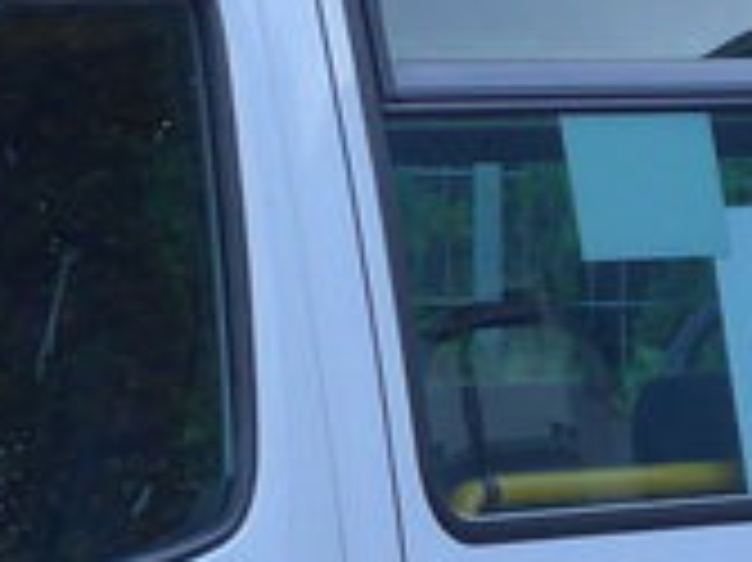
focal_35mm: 504
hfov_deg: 3.9
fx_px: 10941
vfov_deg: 2.9
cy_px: 540
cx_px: -104
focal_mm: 14.2
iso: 200
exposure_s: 1/80
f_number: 4.1
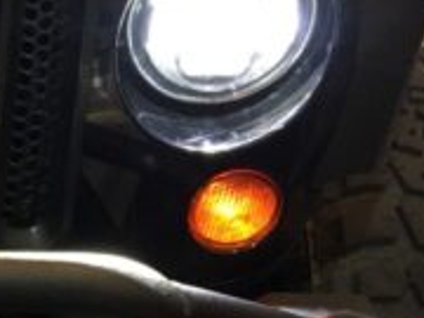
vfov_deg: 13.1
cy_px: 218
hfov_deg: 15.6
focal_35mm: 113
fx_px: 1384
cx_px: -261
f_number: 2.2
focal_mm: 4.15
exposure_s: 1/30
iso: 100
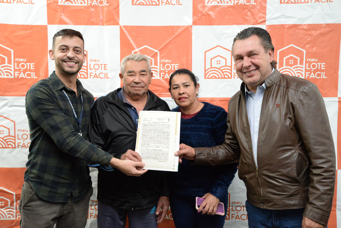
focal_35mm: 36
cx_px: 170
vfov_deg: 36.9
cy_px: 114
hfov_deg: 53.1
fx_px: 341
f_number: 5.6
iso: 6400
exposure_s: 1/80
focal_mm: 36
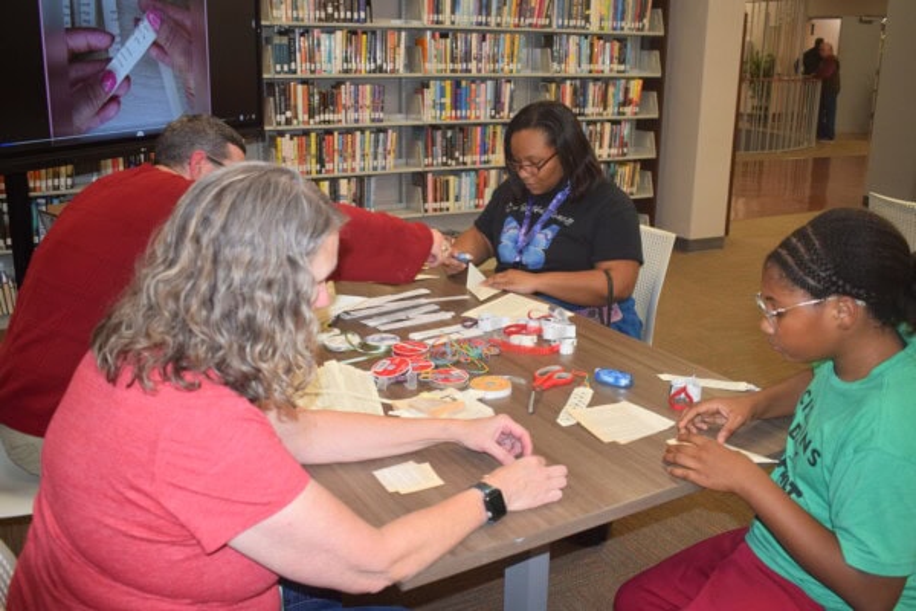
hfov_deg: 55.1
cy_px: 306
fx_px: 878
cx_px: 458
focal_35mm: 34
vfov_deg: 38.4
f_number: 5
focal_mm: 23
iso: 800
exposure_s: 1/100
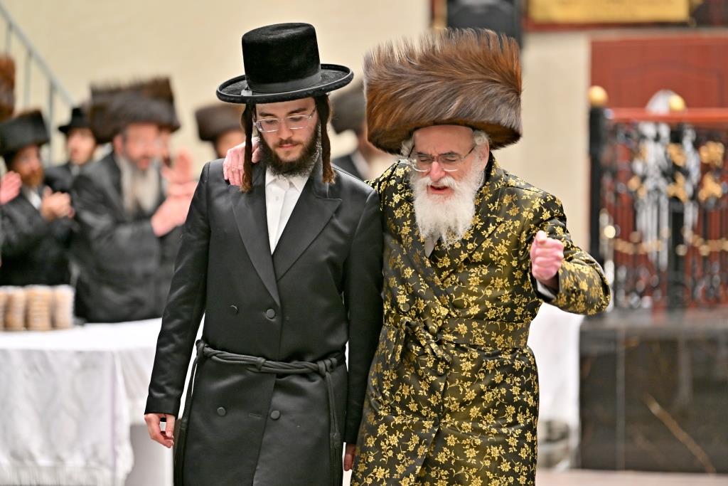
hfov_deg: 11.7
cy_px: 243
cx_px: 364
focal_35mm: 175
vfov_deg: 7.8
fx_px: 3539
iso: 400
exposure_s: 1/200
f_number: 2.8
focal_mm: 175
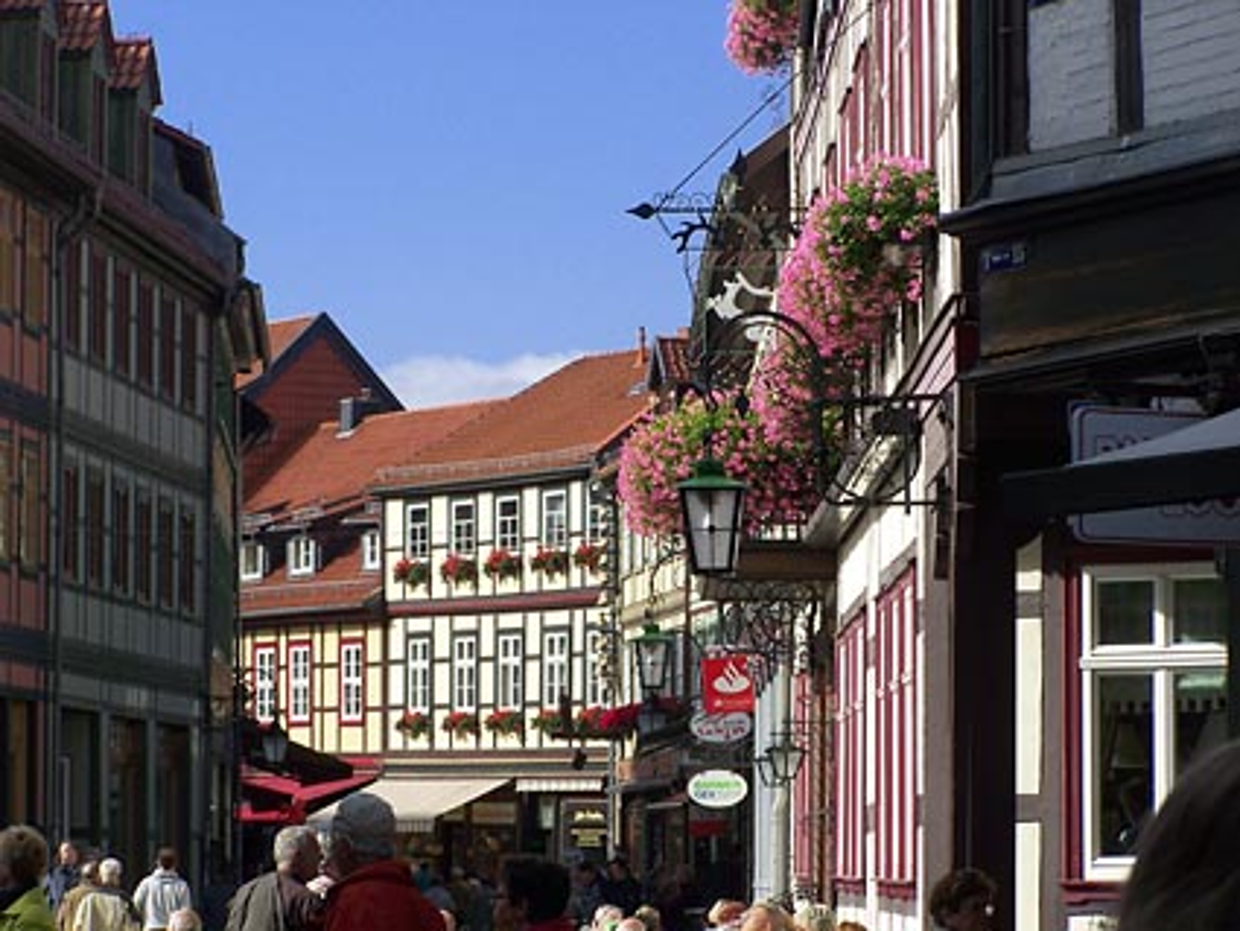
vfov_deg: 11.6
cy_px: 466
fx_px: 4586
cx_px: 620
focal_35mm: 128
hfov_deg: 15.4
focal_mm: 21.2
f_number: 4.5
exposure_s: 1/400
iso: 64
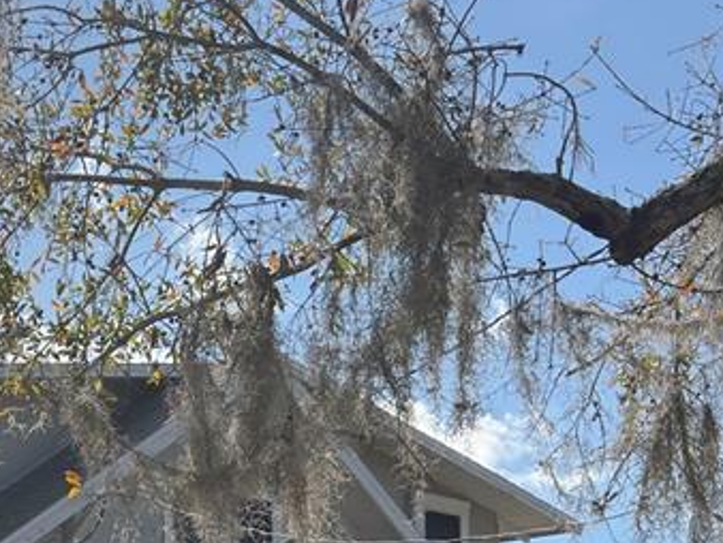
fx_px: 2216
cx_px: -257
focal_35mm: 106
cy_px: 720
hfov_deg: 17.2
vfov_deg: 13.4
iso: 80
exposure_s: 1/8264
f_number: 1.78
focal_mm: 6.76
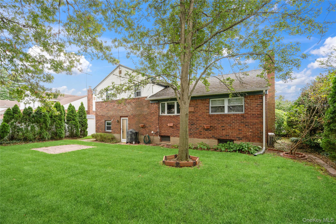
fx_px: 149
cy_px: 112
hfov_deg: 96.7
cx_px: 168
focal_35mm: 16
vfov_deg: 73.7
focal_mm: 16
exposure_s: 1/200
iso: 640
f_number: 6.3
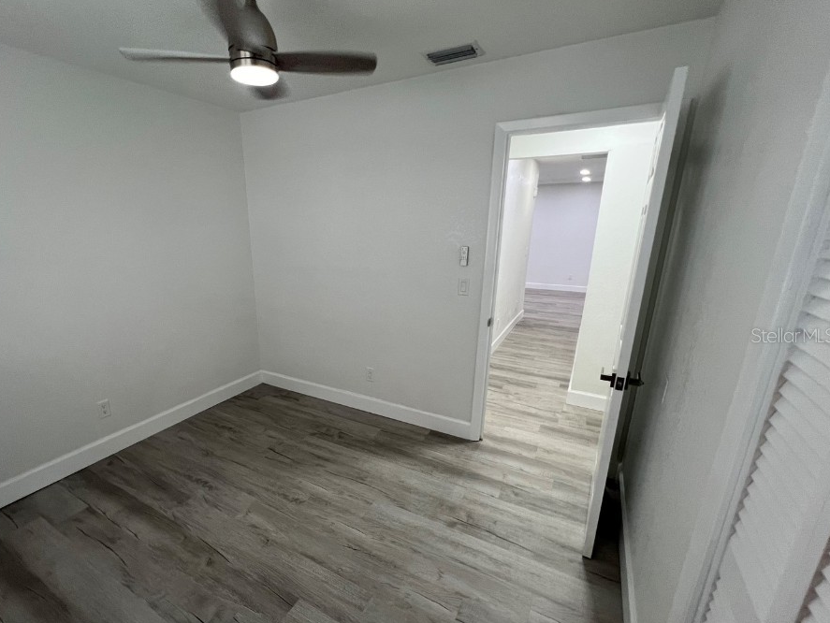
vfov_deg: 81.6
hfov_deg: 97.6
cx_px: 360
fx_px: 360
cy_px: 335
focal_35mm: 15
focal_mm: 1.57
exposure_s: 1/120
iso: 160
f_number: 1.8
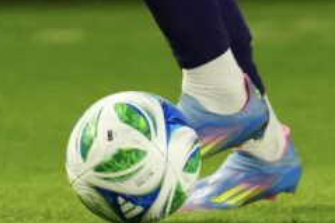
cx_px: 362
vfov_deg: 0.5
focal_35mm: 2571
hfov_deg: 0.8
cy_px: -398
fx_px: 23907
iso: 1600
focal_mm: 400
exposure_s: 1/1250
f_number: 2.8
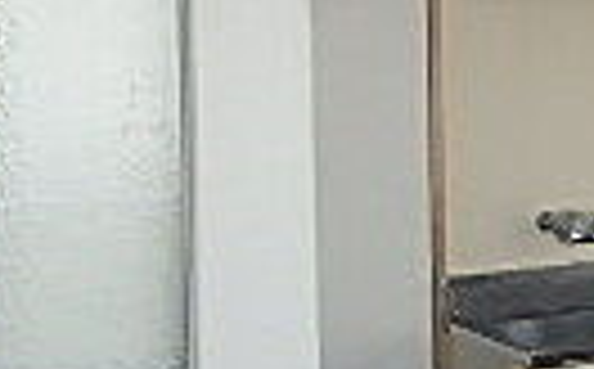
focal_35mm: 108
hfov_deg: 14.1
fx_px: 1745
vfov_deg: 12.1
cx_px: 1377
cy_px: 140
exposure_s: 1/40
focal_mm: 3.7
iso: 125
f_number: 3.5
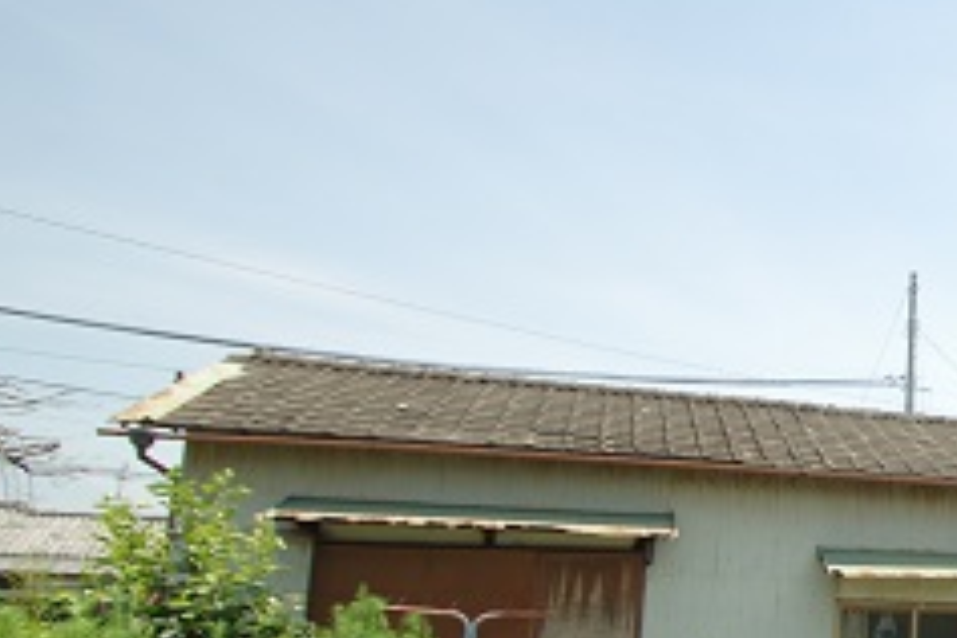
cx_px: 1145
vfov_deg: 33.5
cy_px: 481
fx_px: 1037
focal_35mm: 39
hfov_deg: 37.6
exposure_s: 1/250
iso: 100
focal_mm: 10
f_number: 7.1
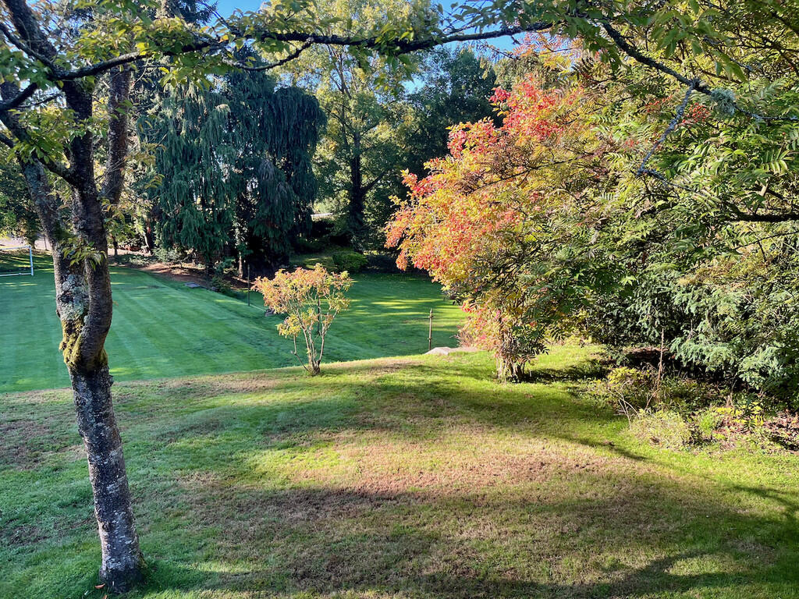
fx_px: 600
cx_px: 400
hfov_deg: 67.3
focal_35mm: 26
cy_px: 300
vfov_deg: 53.1
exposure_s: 1/384
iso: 50
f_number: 1.6
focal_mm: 5.1
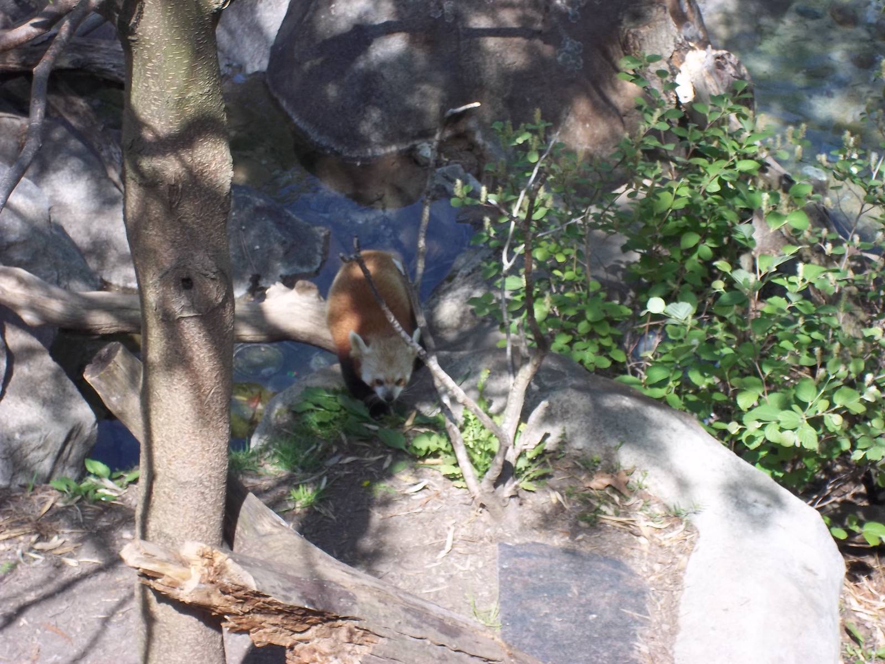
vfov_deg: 13.7
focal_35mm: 108
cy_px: 332
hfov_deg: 18.2
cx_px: 442
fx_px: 2761
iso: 80
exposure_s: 1/125
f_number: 5.6
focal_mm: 19.5
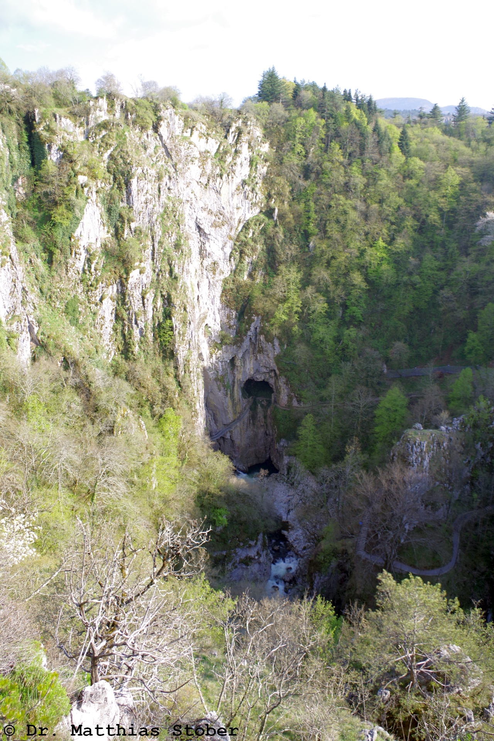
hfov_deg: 47.9
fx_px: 556
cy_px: 370
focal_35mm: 27
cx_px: 247
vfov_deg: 67.4
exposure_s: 1/80
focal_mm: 18
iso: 100
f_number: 5.6
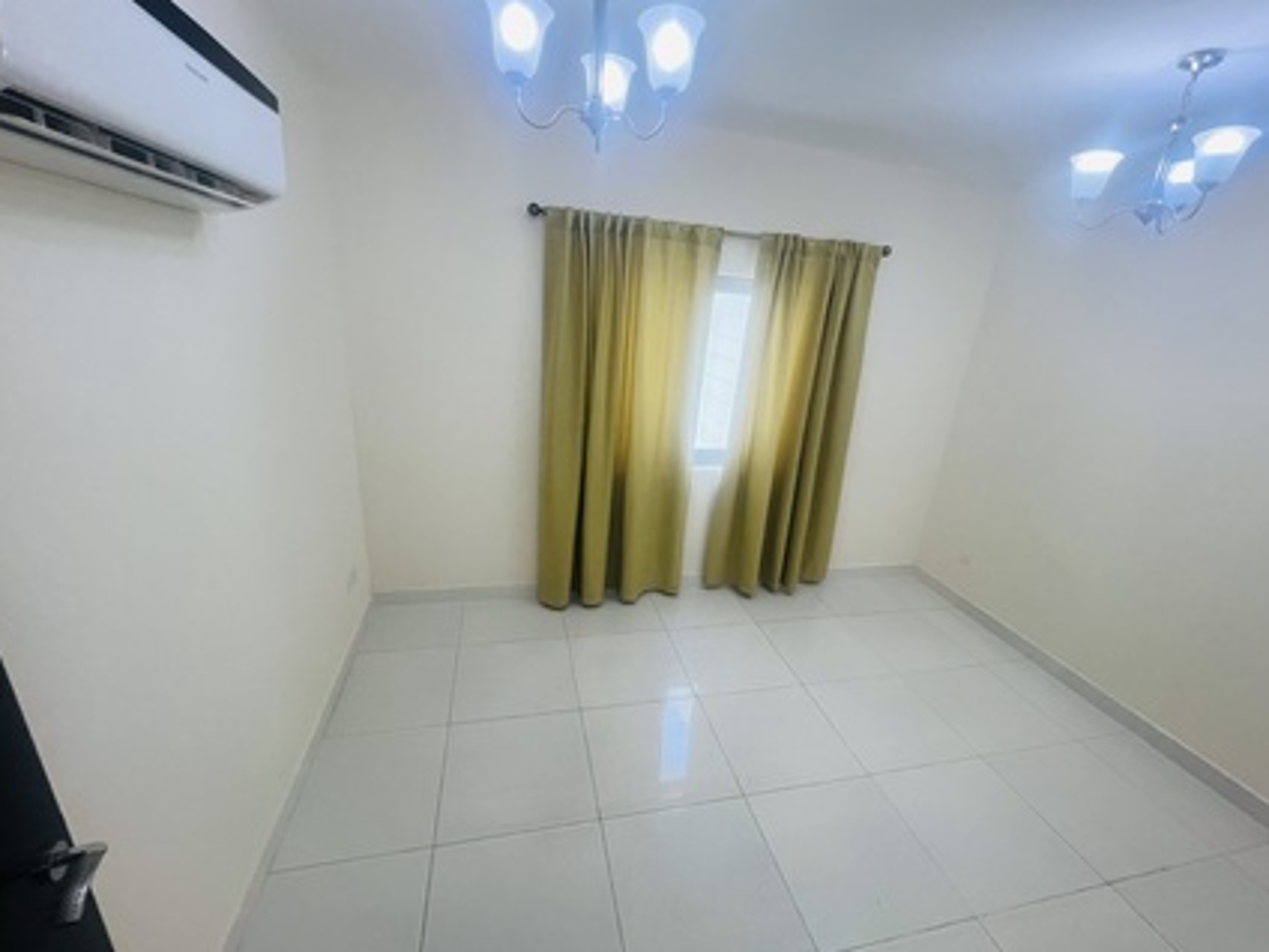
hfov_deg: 102.0
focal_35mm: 14
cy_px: 492
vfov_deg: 85.6
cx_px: 648
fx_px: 513
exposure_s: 1/100
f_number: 1.8
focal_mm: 1.57
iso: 200
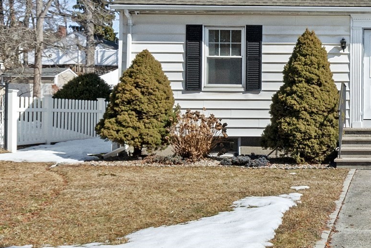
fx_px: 495
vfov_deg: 28.1
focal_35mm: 48
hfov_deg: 35.9
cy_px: 117
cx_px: 392
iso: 200
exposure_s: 1/400
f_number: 11
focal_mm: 12
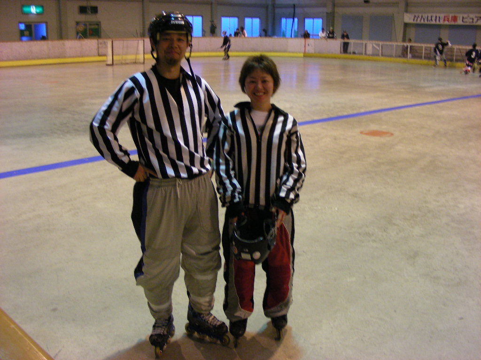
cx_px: 240
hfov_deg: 49.0
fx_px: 528
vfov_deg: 37.7
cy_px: 180
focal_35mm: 38
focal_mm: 6.3
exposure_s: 1/26.5
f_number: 3.5
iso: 200
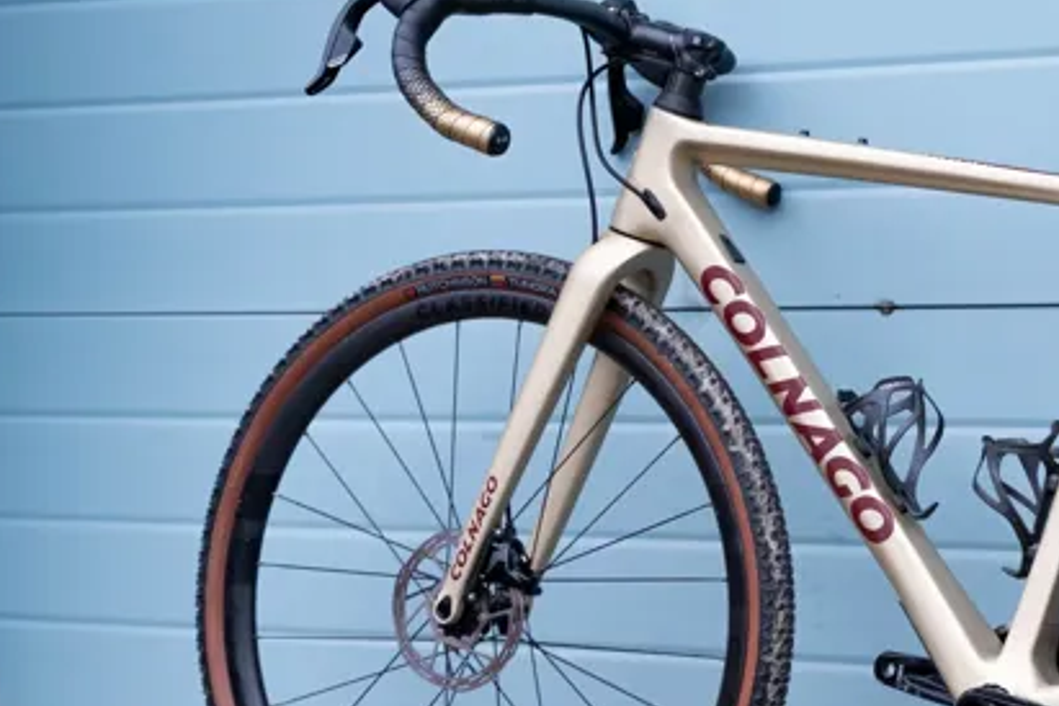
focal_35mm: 105
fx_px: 3089
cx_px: 1007
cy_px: 493
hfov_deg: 19.0
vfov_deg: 13.0
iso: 500
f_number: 3.5
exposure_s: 1/500
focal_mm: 54
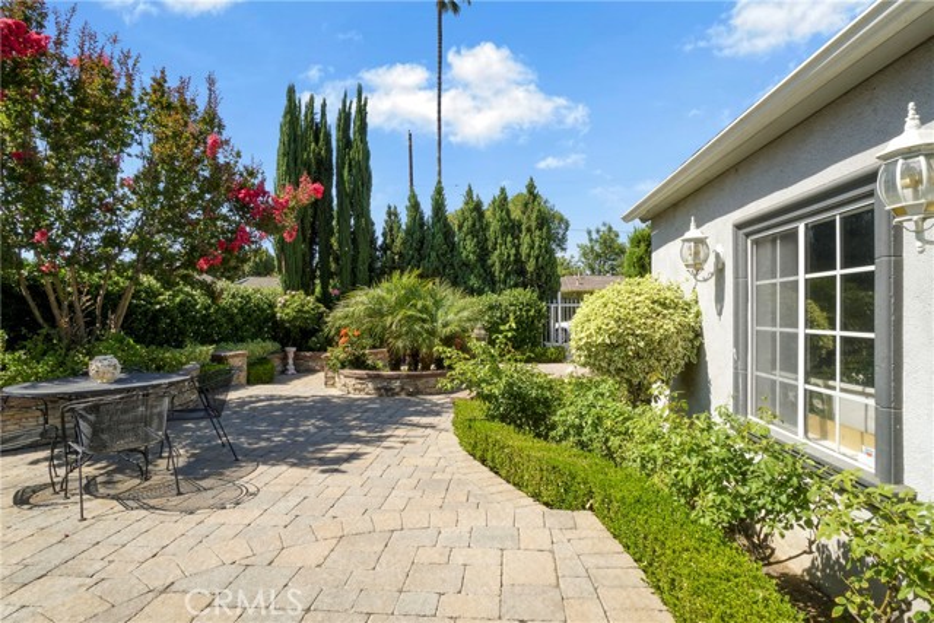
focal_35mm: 18
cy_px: 312
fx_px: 467
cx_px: 467
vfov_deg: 67.4
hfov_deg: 90.0
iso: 320
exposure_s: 1/30
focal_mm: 12
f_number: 22
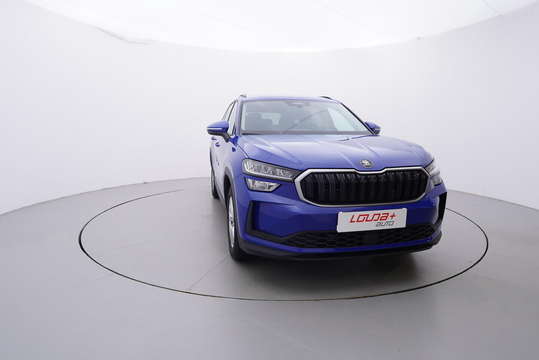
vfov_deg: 56.2
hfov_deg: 77.3
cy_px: 180
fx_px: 337
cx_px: 270
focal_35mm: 22
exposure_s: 1/80
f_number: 5
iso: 200
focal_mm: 15
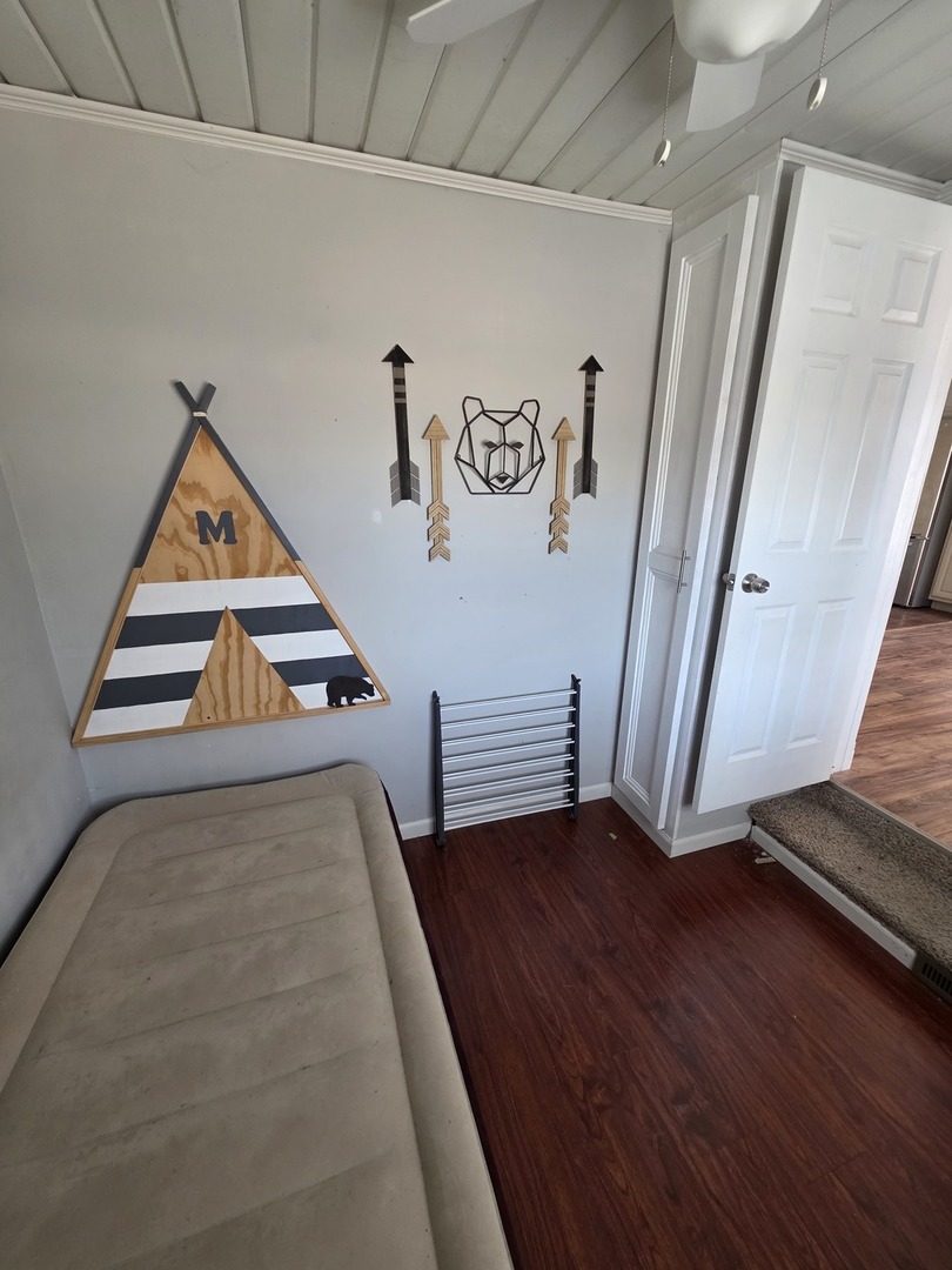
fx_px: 477
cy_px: 635
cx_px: 476
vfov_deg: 106.2
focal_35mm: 13
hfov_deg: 89.9
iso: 160
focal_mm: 2.2
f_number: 1.9
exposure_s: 1/60
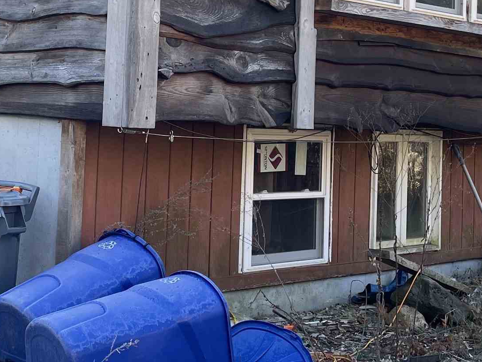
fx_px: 1017
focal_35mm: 73
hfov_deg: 26.2
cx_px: 93
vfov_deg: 19.8
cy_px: 31
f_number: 1.6
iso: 32
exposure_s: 1/237
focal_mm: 4.2
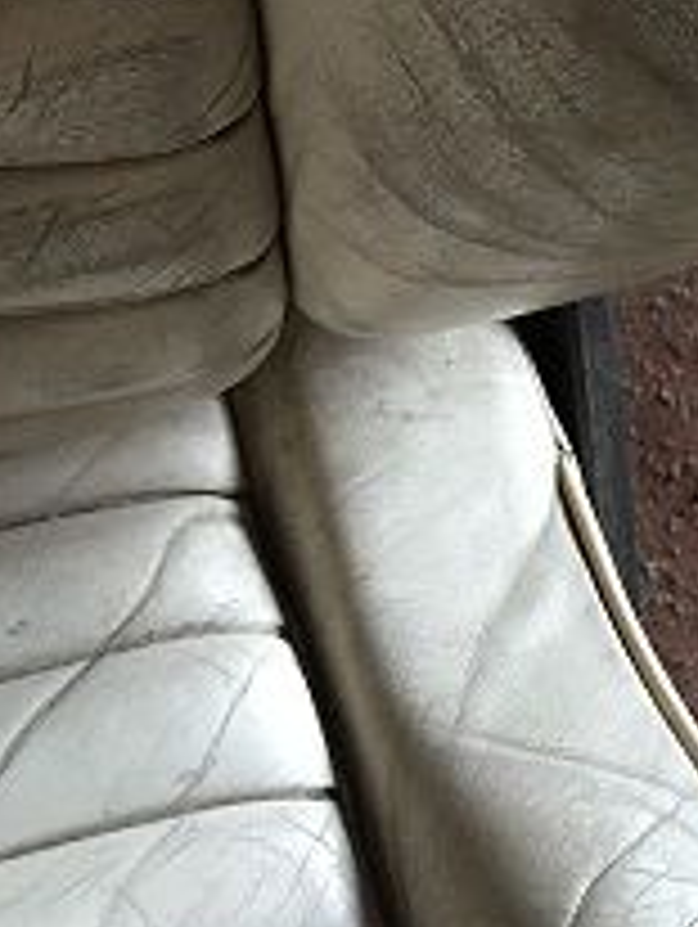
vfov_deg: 24.1
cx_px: 491
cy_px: -124
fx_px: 2012
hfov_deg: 19.6
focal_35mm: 75
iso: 160
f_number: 2.2
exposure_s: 1/30
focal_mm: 4.15
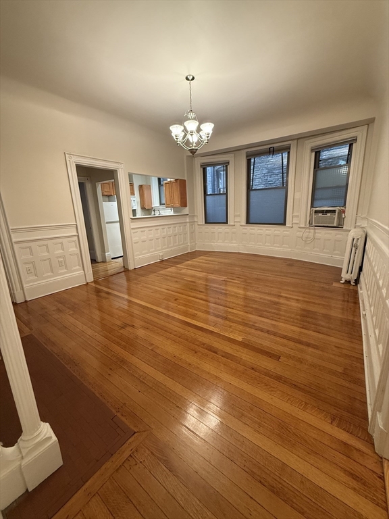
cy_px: 260
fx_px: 210
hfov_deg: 85.7
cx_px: 194
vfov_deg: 102.1
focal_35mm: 14
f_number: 2.2
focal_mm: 2.22
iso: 320
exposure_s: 1/60
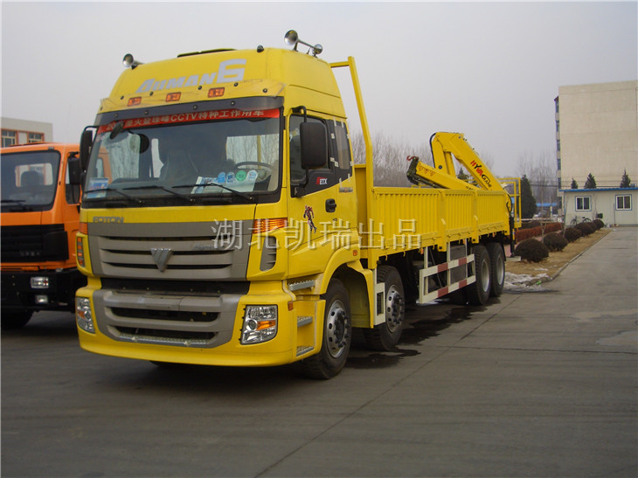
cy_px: 239
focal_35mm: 41
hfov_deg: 45.8
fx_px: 755
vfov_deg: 35.1
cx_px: 319
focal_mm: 6.8
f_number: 2.8
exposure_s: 1/200
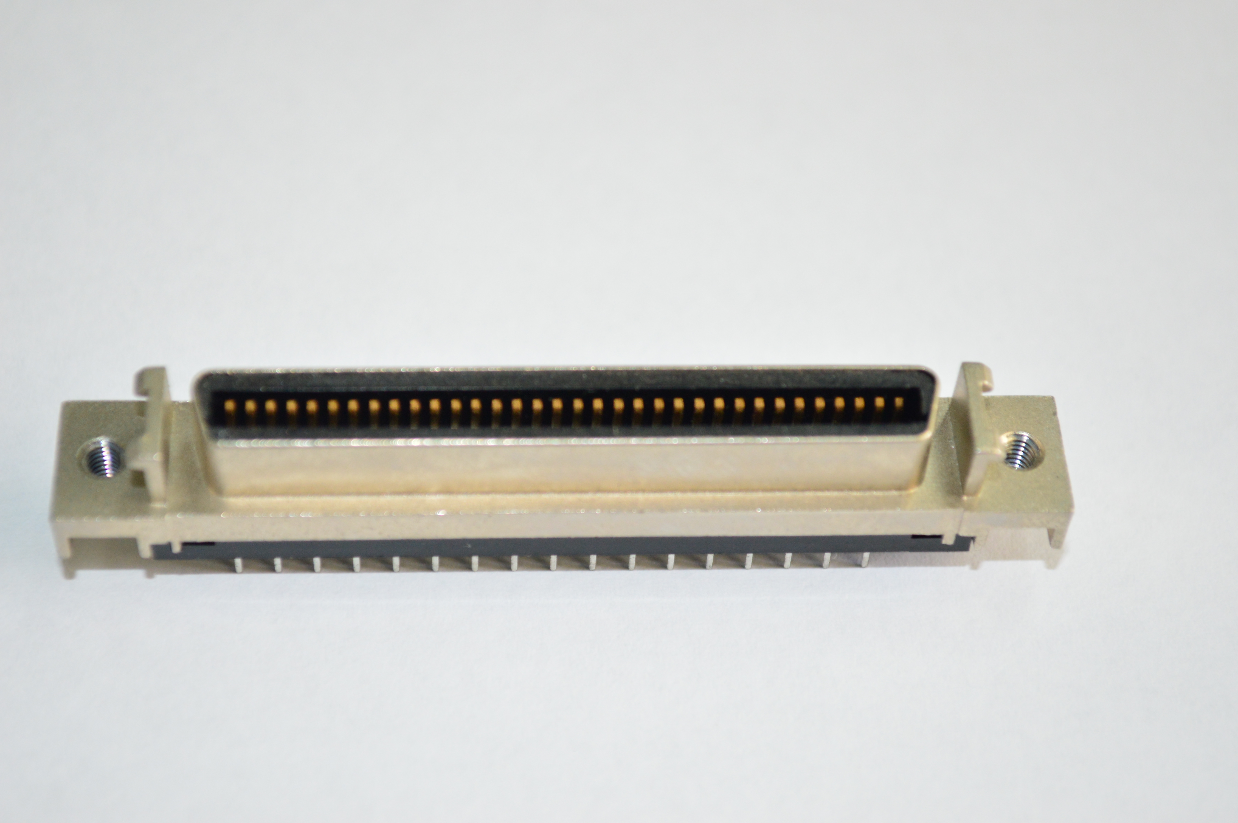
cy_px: 412
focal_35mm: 82
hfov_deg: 24.6
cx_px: 619
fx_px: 2835
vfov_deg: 16.5
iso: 800
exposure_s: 1/100
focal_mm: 55
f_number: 5.6
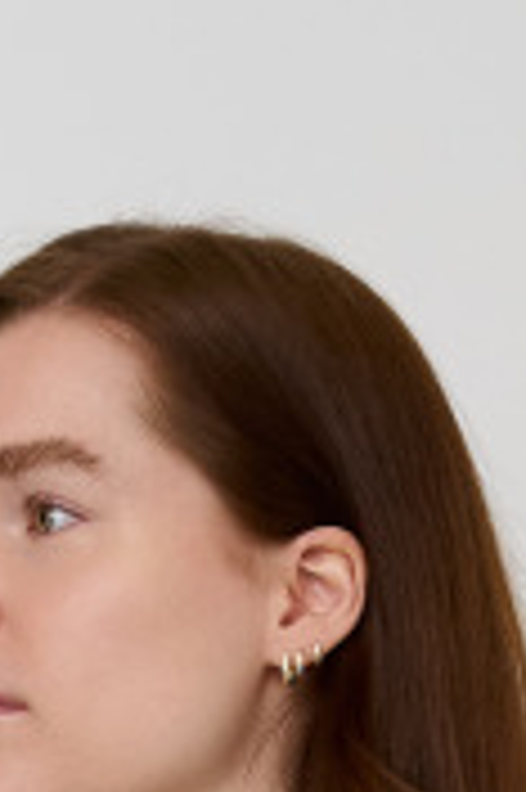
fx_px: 6302
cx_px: 63
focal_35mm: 287
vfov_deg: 6.5
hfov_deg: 4.8
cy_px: 2502
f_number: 4
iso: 640
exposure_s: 1/160
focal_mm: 42
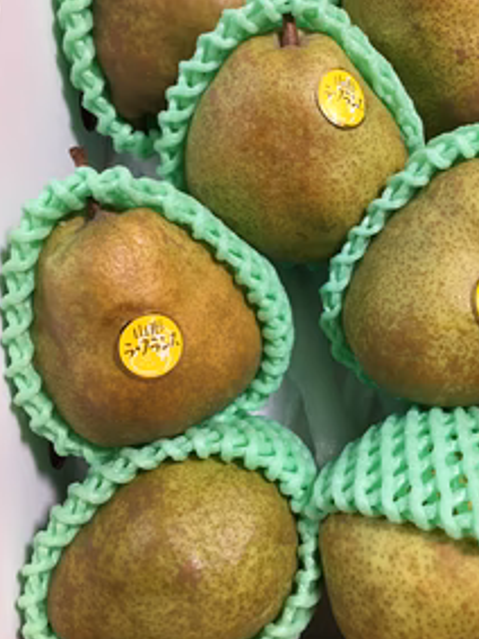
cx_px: 323
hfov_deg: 34.7
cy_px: 253
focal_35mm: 41
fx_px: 757
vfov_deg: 45.5
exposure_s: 1/30
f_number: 2.2
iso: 50
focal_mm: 4.15
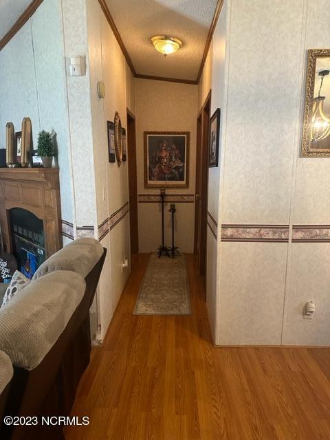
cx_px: 165
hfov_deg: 56.8
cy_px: 220
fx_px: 305
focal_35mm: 24
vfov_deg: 71.6
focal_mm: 6.86
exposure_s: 1/60
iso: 500
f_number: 1.78
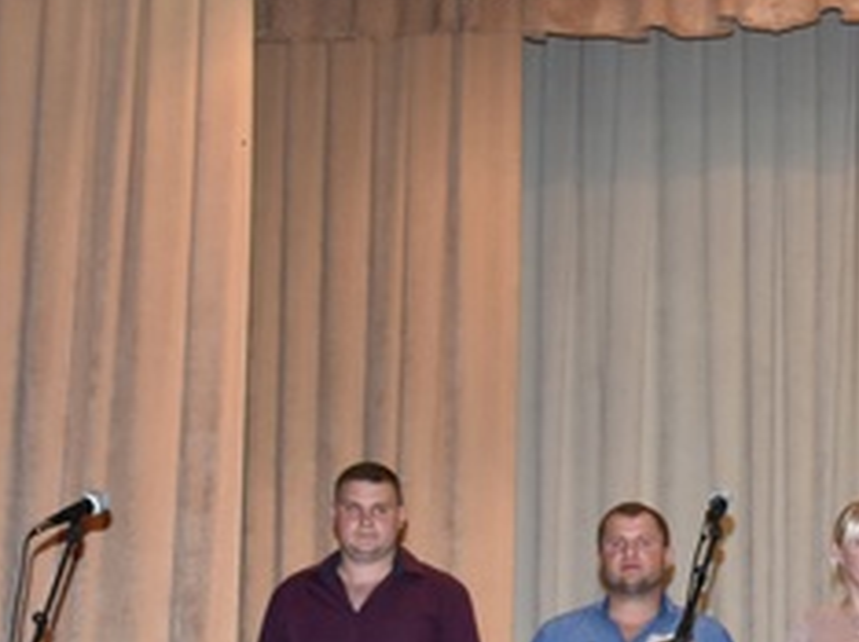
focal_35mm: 111
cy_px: 543
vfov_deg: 13.2
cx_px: 1076
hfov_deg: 16.8
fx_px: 2752
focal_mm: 24
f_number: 5.6
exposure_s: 1/125
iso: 800
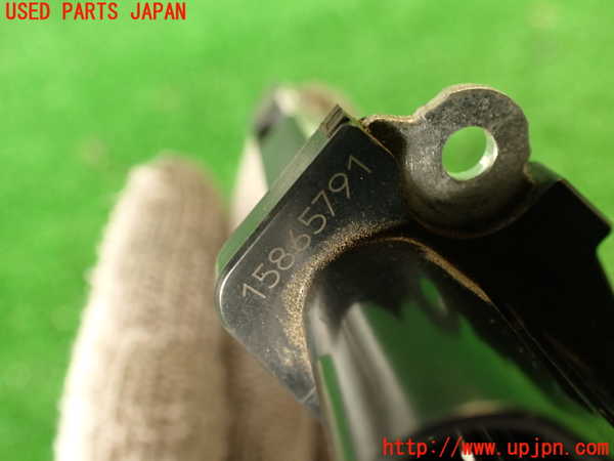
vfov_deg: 44.2
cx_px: 307
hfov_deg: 56.8
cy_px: 230
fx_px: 568
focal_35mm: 32
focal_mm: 5.79
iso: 250
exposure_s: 1/30
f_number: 2.4
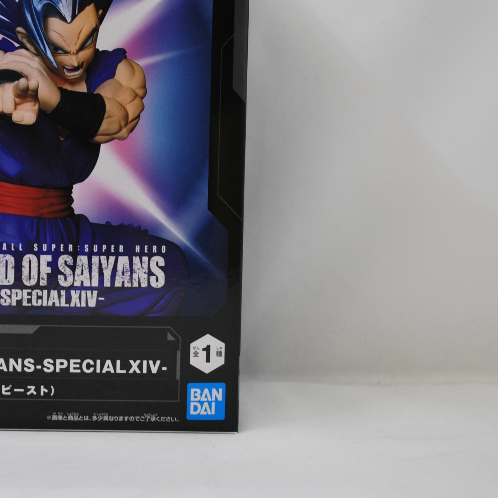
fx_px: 1351
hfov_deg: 20.5
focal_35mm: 83
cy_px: 146
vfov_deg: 20.8
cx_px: 63
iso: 200
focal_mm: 30
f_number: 4.8
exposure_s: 1/50
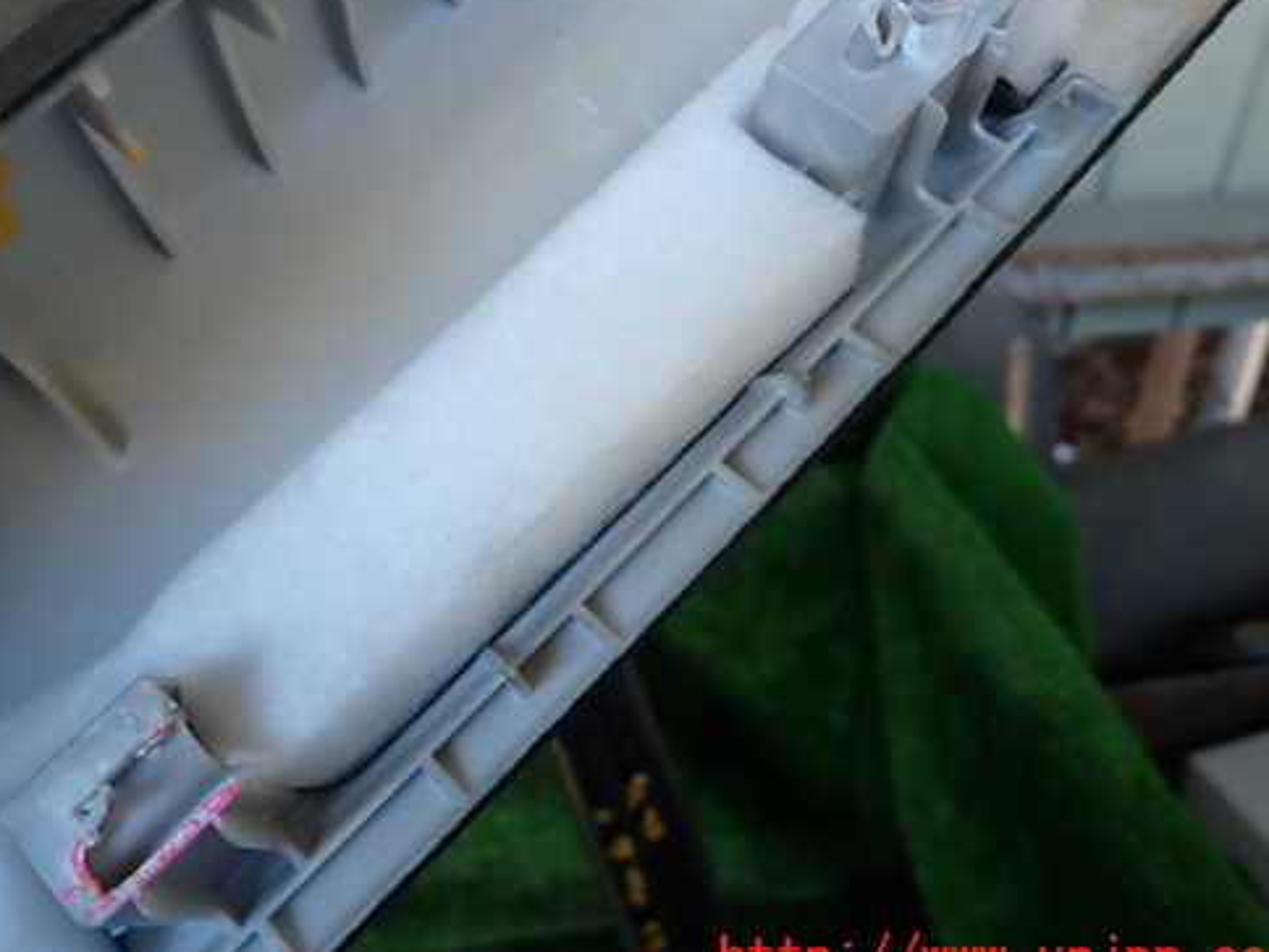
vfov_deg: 45.3
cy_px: 404
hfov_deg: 58.0
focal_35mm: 31
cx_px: 524
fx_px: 1136
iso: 100
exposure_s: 1/60
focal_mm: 4.5
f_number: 2
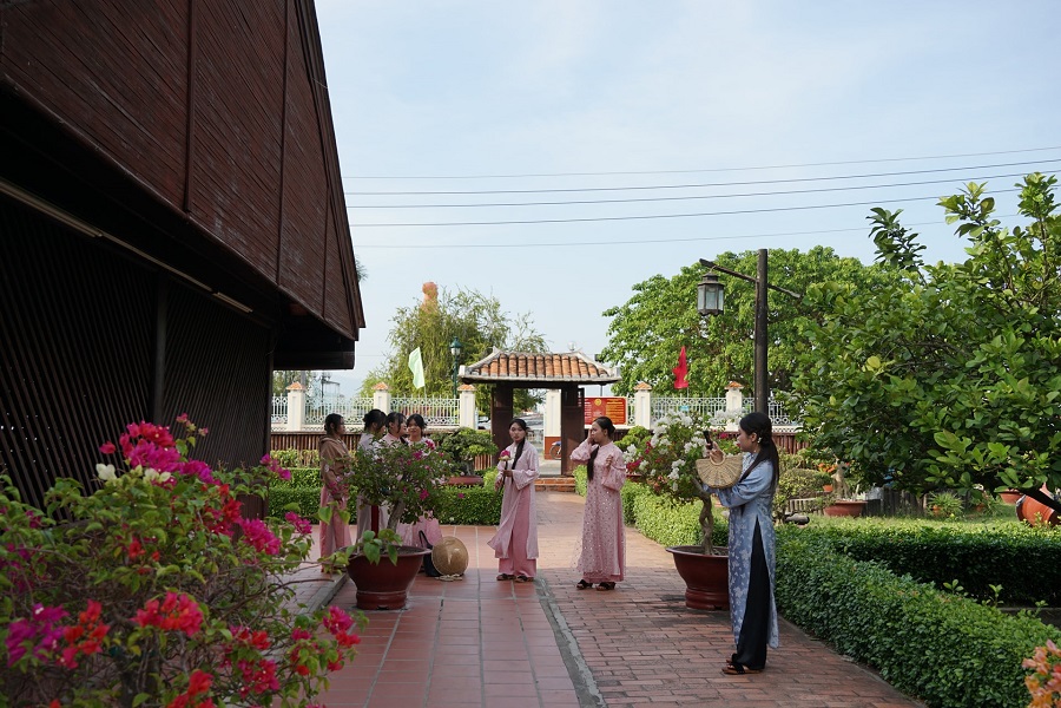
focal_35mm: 37
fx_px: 1090
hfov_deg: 51.9
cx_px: 530
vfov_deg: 35.9
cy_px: 354
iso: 100
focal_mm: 37
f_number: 6.3
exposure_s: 1/160
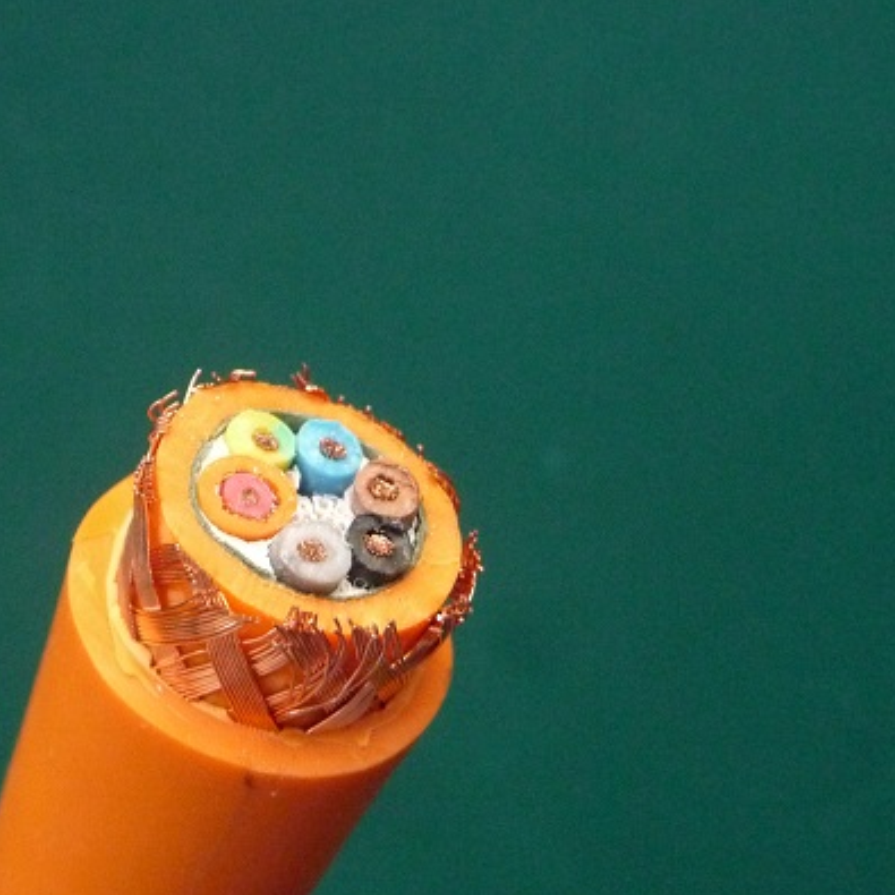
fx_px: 1375
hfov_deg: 34.9
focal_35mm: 47
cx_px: 174
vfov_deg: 35.9
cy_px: 540
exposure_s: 1/60
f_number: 3.4
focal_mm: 5
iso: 640
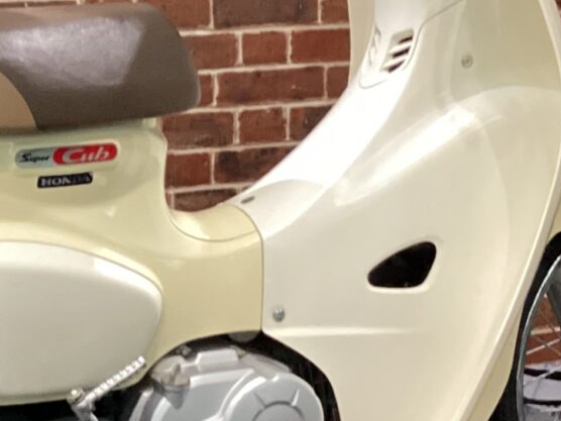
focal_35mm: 107
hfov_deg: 18.1
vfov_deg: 13.8
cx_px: 81
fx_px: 1734
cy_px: 130
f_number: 2.4
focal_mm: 3.3
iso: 320
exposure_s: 1/60
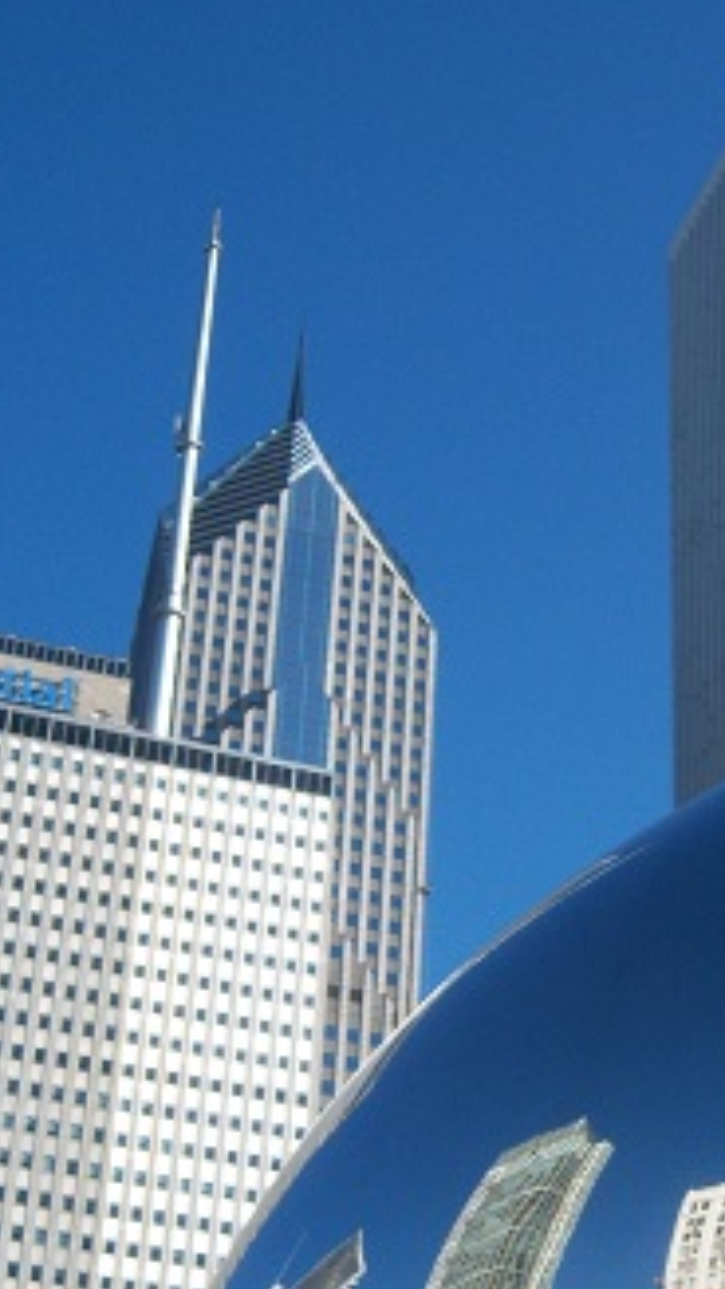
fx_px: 2460
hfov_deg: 16.7
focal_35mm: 72
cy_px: 859
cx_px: 516
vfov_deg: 29.2
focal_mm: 7.5
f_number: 4.8
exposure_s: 1/500
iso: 80
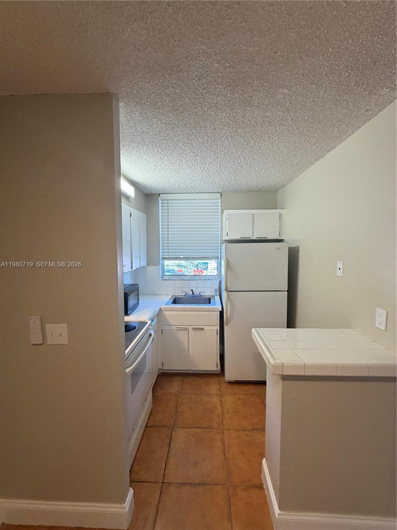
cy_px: 265
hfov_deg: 85.7
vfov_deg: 102.1
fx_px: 214
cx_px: 198
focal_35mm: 14
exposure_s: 1/120
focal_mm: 2.22
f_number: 2.2
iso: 250
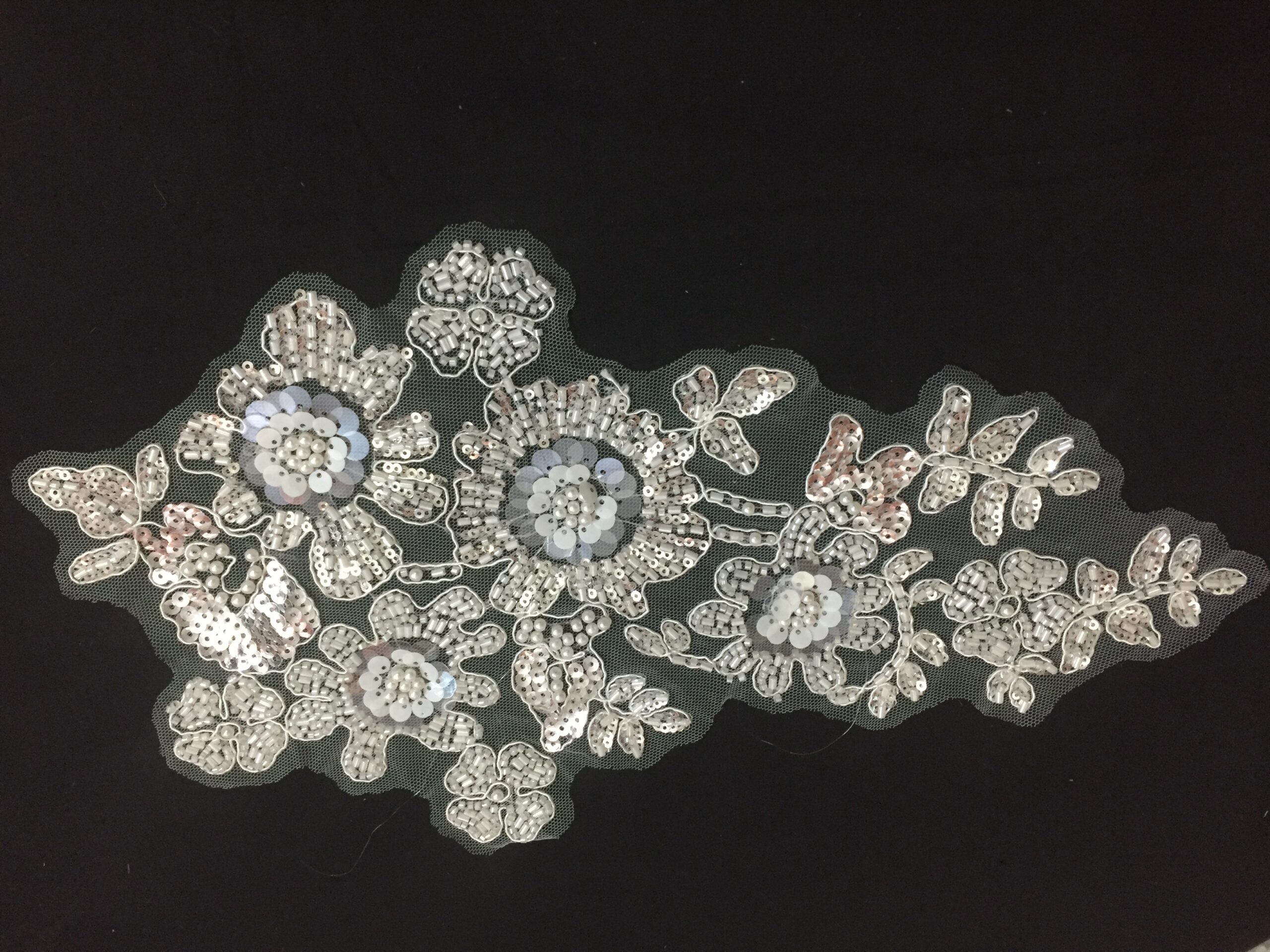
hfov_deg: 61.7
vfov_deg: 48.2
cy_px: 476
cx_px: 635
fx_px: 1064
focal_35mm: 29
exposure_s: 1/33
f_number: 2.2
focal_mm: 4.15
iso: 250
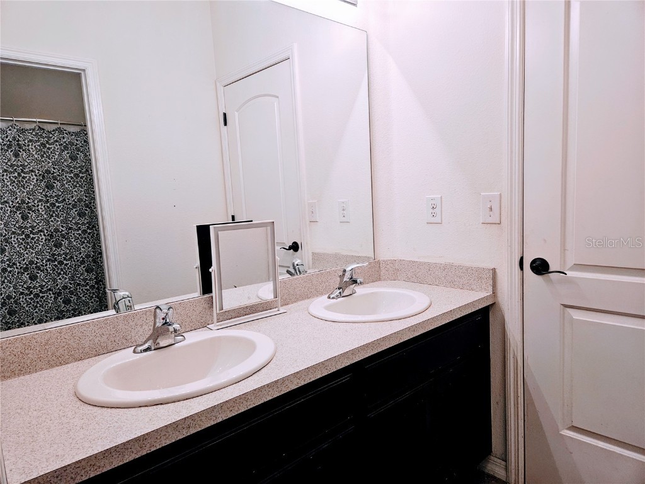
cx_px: 322
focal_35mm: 23
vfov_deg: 58.9
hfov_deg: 73.9
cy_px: 242
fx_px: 429
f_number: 1.8
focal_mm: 5.4
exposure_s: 1/120
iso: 160
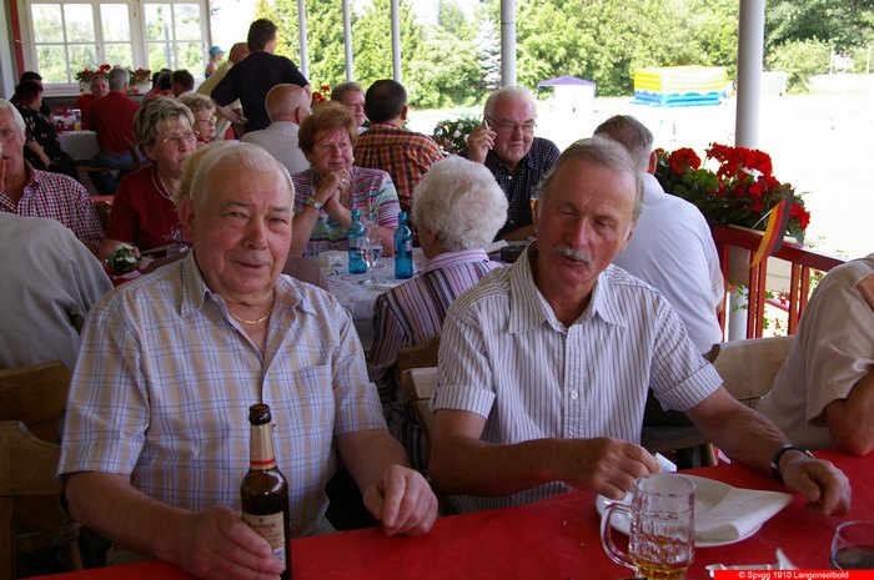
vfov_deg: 34.1
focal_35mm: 39
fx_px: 946
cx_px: 437
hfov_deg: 49.6
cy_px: 290
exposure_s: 1/90
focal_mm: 26
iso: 200
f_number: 5.6
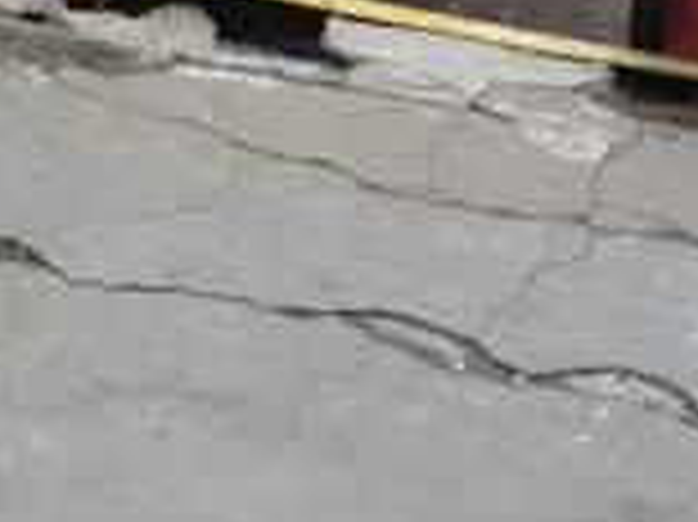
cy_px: -155
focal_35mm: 113
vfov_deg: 12.7
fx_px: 2277
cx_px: 185
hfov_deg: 17.3
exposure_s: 1/218
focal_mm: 4.28
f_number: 2.4
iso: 50
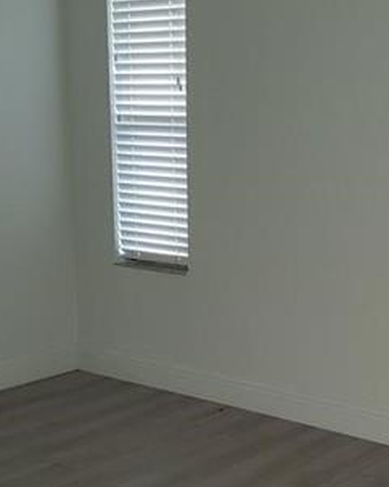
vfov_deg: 28.0
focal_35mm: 67
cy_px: 349
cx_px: 233
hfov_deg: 22.8
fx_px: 965
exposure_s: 1/19
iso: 125
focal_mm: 4.3
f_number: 1.5
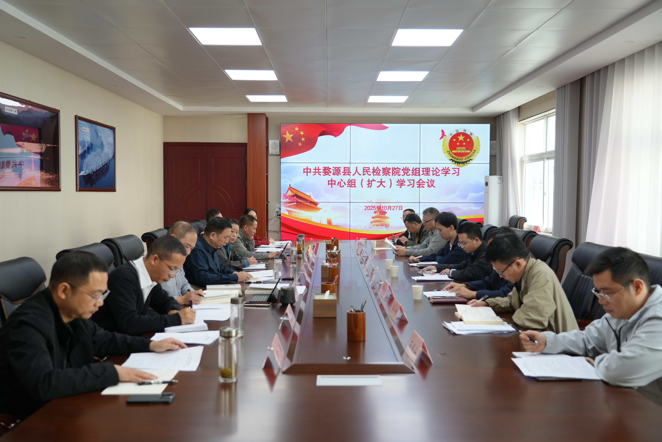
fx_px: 588
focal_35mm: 32
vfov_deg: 41.1
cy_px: 221
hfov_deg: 58.7
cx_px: 331
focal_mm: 32
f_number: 4
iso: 640
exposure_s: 1/160
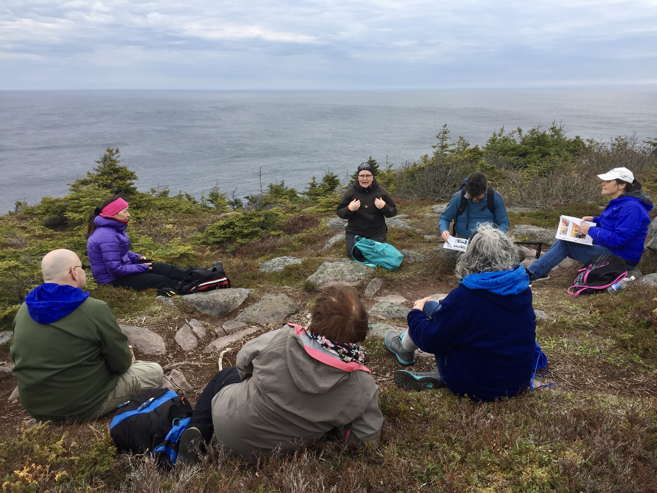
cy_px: 246
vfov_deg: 48.2
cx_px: 328
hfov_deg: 61.7
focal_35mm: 29
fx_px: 550
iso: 32
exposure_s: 1/416
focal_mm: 4.15
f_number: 2.2
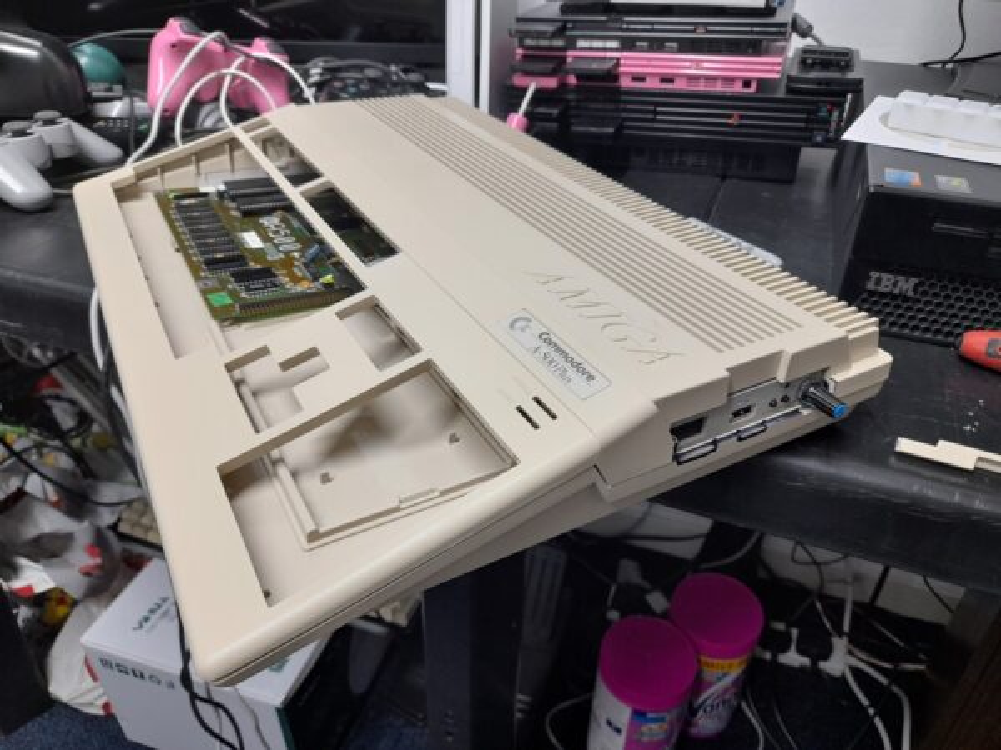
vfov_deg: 54.9
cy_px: 375
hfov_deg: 69.4
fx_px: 723
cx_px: 500
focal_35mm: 25
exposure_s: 1/50
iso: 80
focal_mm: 4.6
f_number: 2
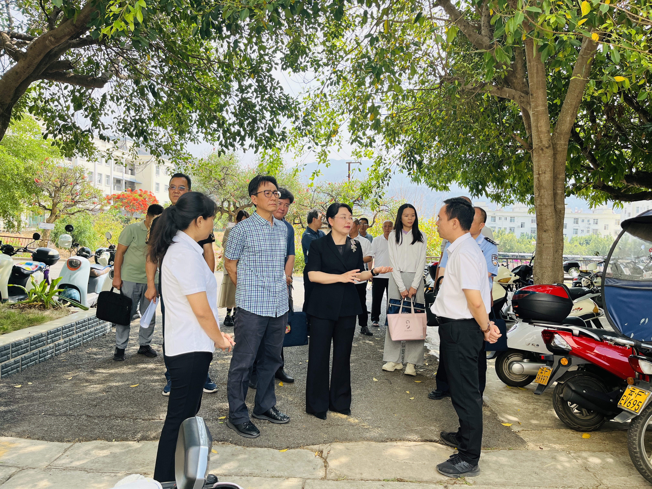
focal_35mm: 26
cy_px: 244
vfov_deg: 53.1
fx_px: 490
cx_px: 326
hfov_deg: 67.3
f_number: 1.6
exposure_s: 1/891
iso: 50
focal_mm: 5.1
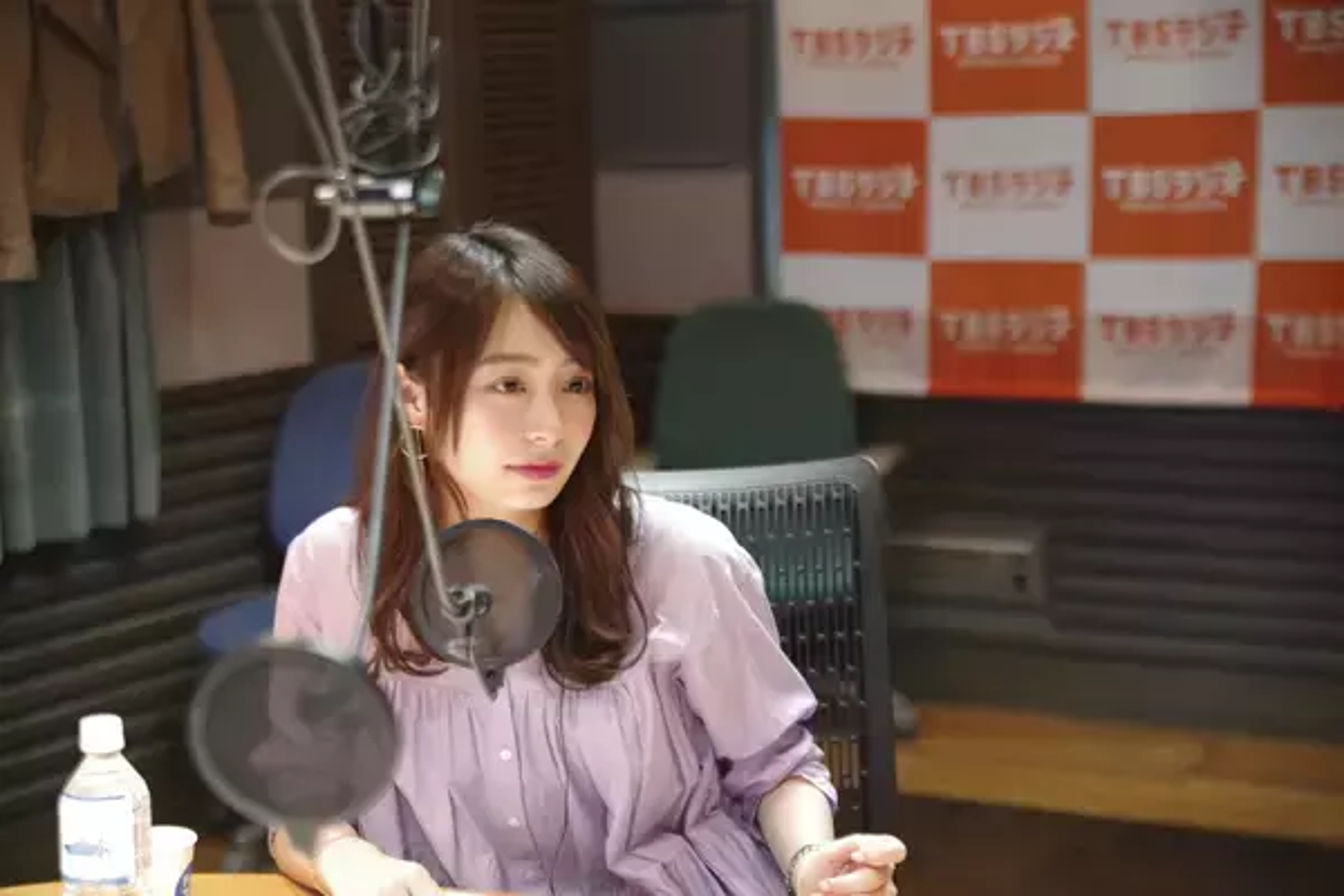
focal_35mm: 70
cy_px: 448
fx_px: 2613
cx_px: 672
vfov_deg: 19.5
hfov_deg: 28.8
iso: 3200
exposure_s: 1/125
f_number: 3.2
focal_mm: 70
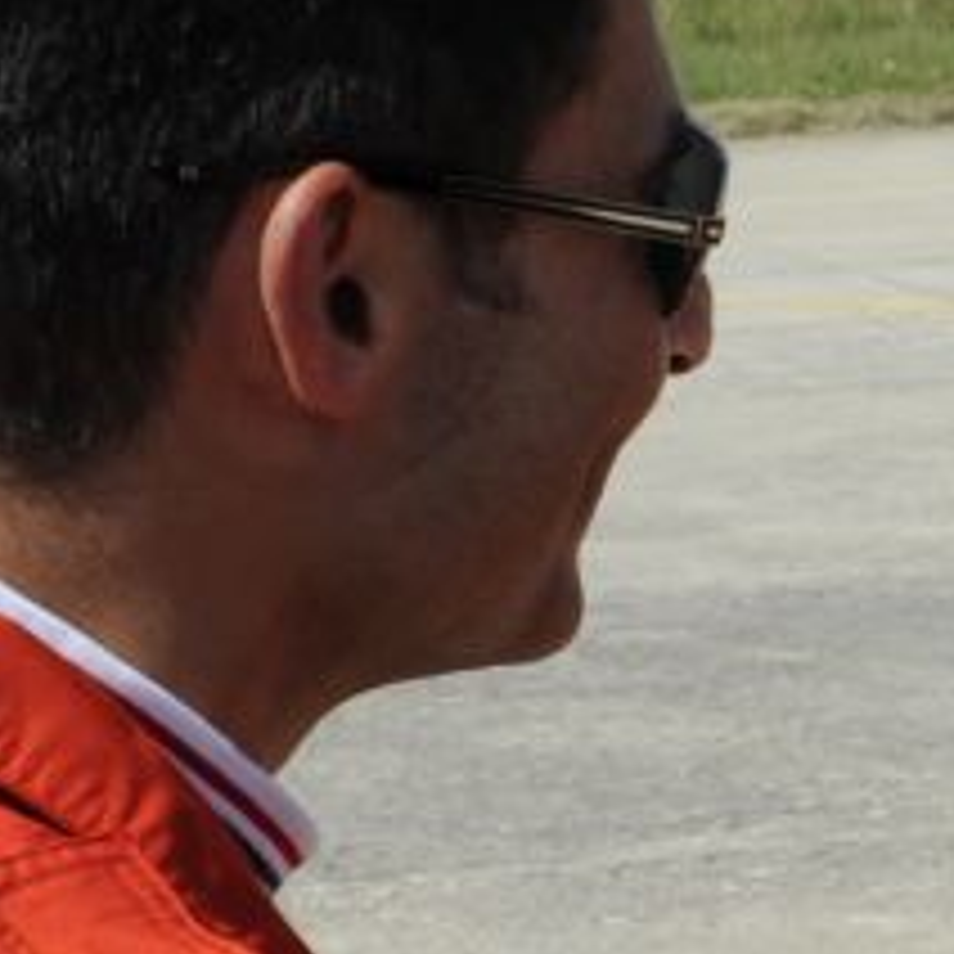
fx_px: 7203
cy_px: 907
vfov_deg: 7.6
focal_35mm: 231
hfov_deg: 7.3
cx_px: 1796
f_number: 13
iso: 320
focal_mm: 36
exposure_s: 1/500
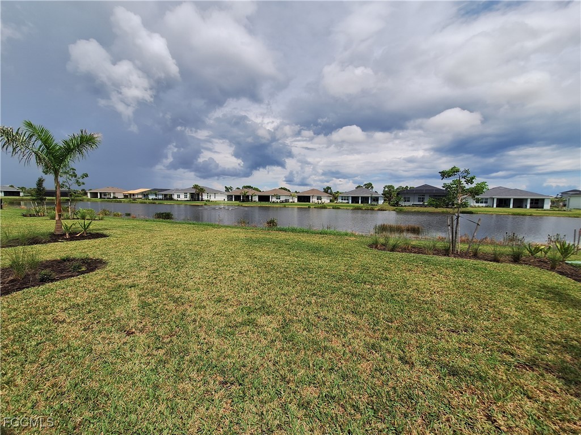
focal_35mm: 13
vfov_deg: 89.9
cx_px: 290
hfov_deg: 106.2
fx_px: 218
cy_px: 218
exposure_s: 1/2070
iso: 40
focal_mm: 1.74
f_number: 2.2
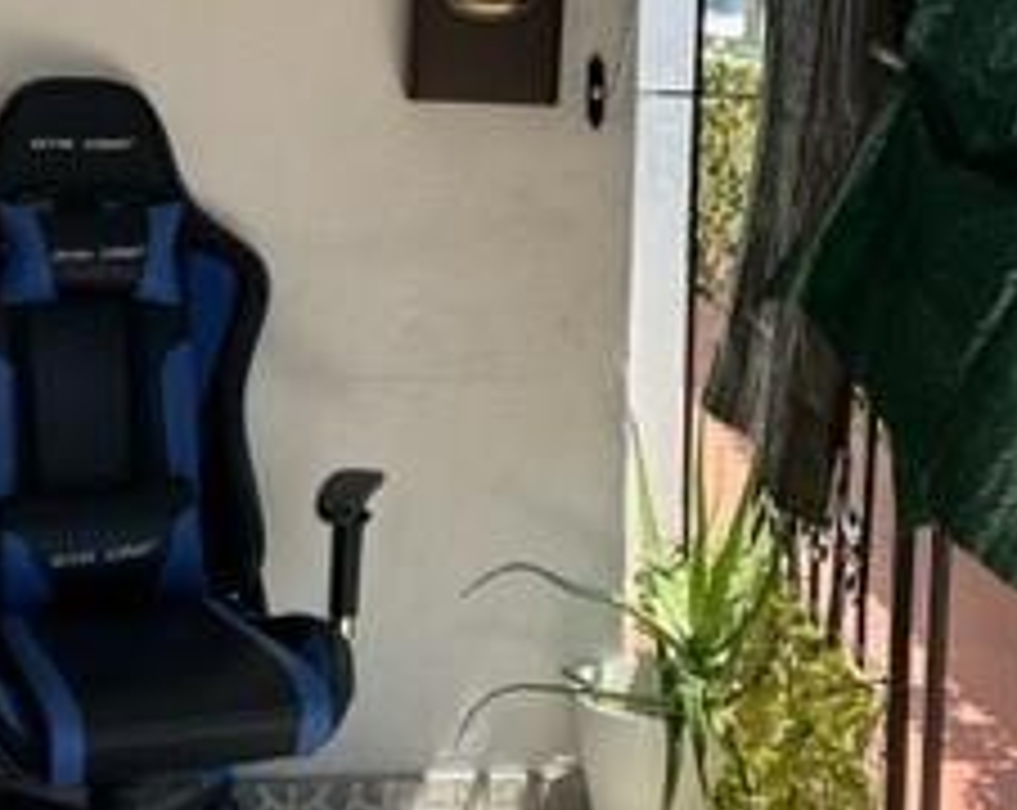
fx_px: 2163
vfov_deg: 21.1
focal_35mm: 72
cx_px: 526
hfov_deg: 26.5
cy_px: 279
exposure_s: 1/1183
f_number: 1.5
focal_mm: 5.7
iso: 50
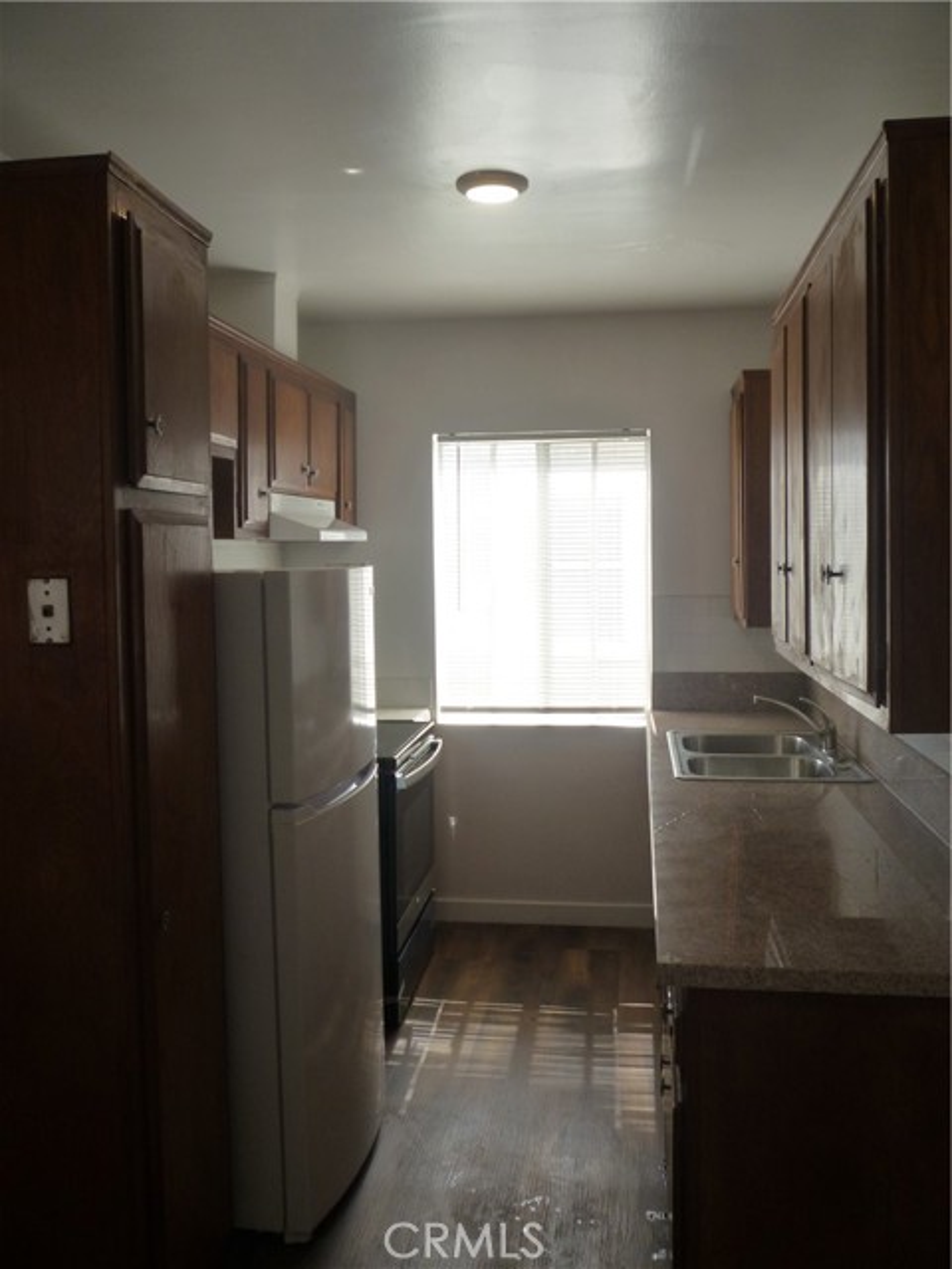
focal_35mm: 29
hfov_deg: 48.2
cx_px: 476
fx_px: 1063
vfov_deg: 61.7
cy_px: 634
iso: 125
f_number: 3.3
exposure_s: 1/100
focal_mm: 5.2
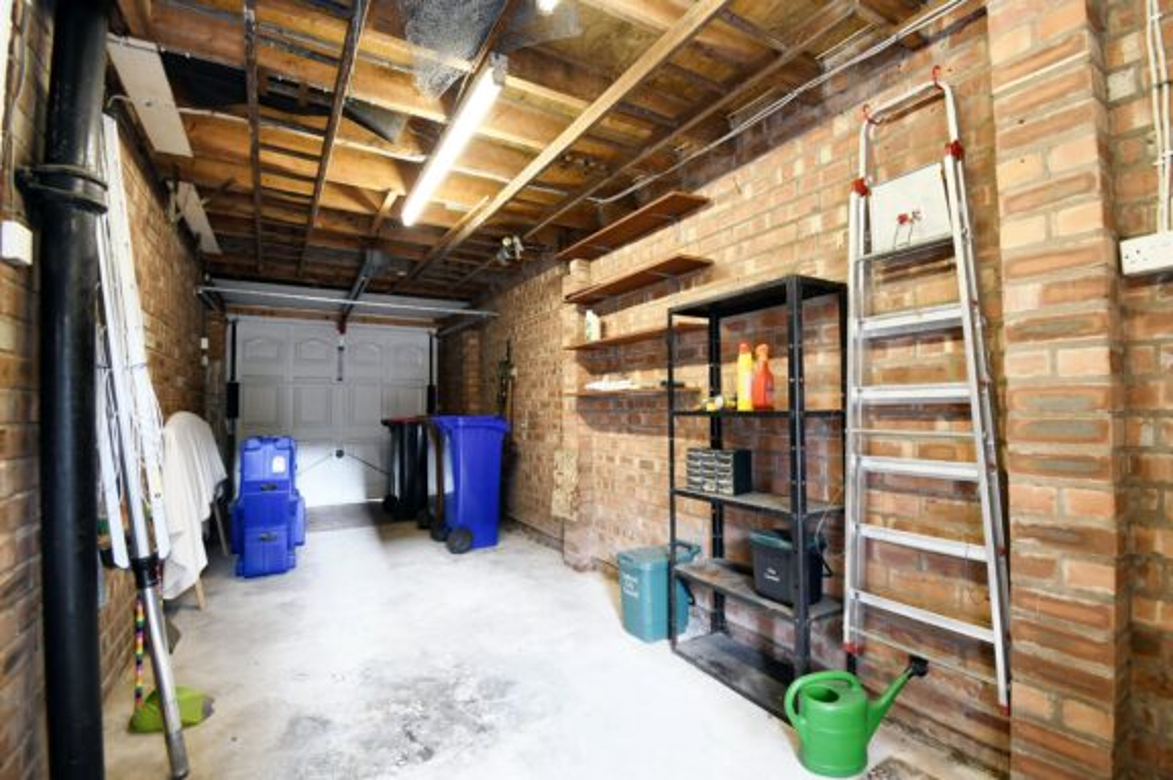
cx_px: 586
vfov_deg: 77.2
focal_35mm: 15
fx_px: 488
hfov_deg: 100.4
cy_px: 390
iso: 560
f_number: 4.5
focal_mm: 10
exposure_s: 1/15
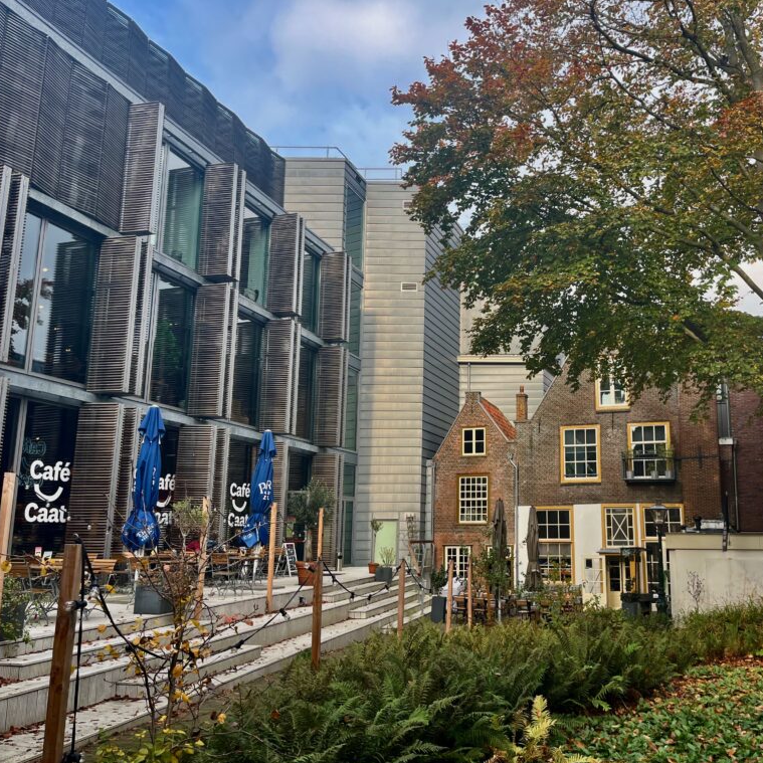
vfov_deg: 52.5
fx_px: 773
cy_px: 384
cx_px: 489
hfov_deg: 51.8
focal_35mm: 31
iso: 50
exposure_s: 1/375
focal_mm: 5.1
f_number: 1.6
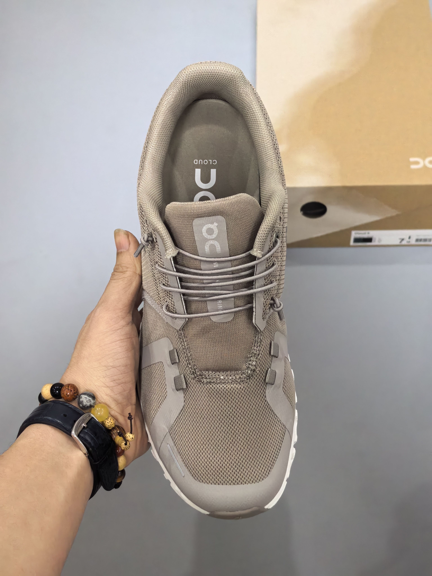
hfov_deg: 30.3
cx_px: 216
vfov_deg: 39.7
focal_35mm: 48
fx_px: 799
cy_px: 288
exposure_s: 1/167
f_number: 2
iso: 1000
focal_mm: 5.75
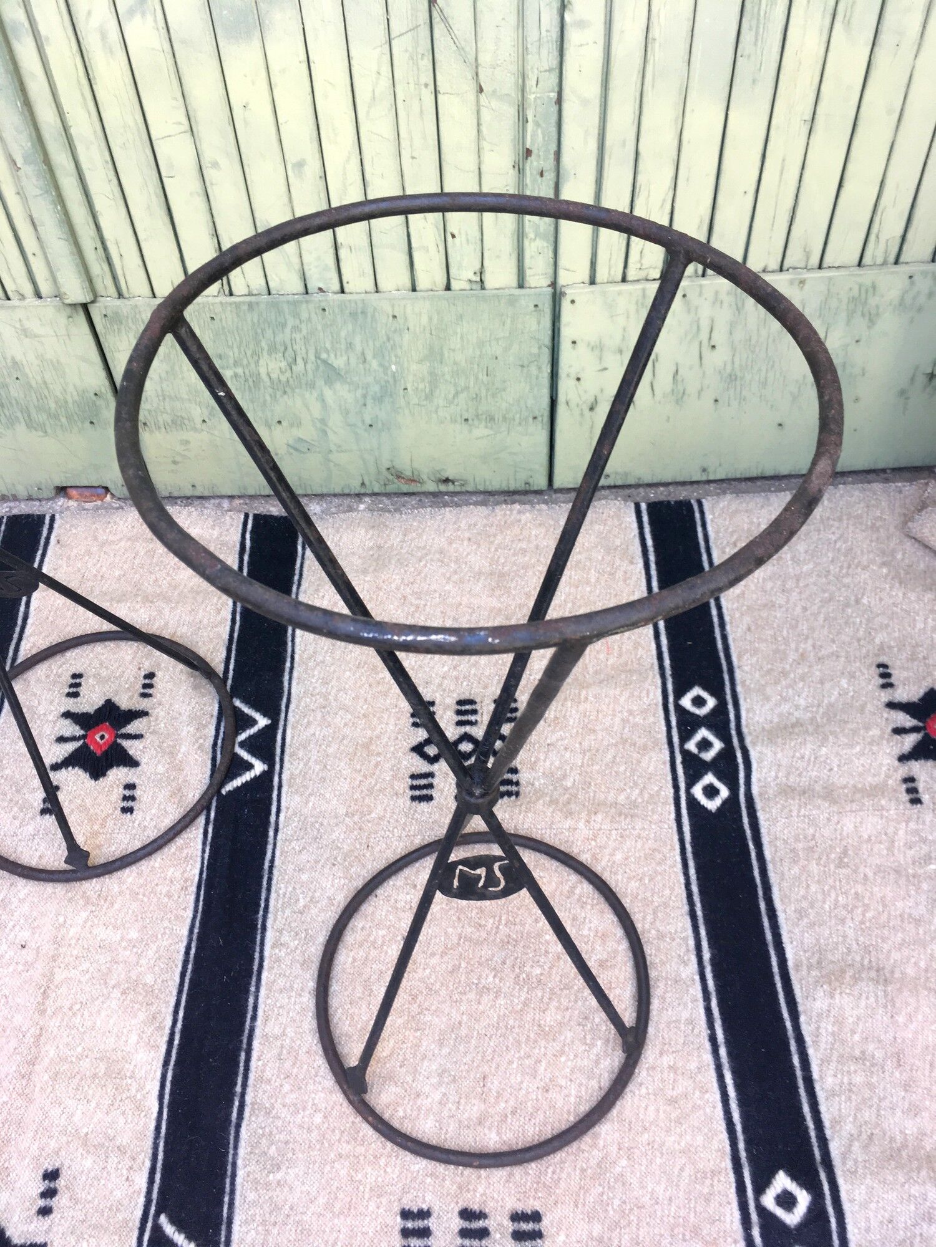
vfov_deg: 61.7
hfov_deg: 48.2
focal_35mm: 29
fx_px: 1046
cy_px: 624
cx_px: 468
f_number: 2.2
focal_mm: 4.15
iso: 40
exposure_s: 1/100
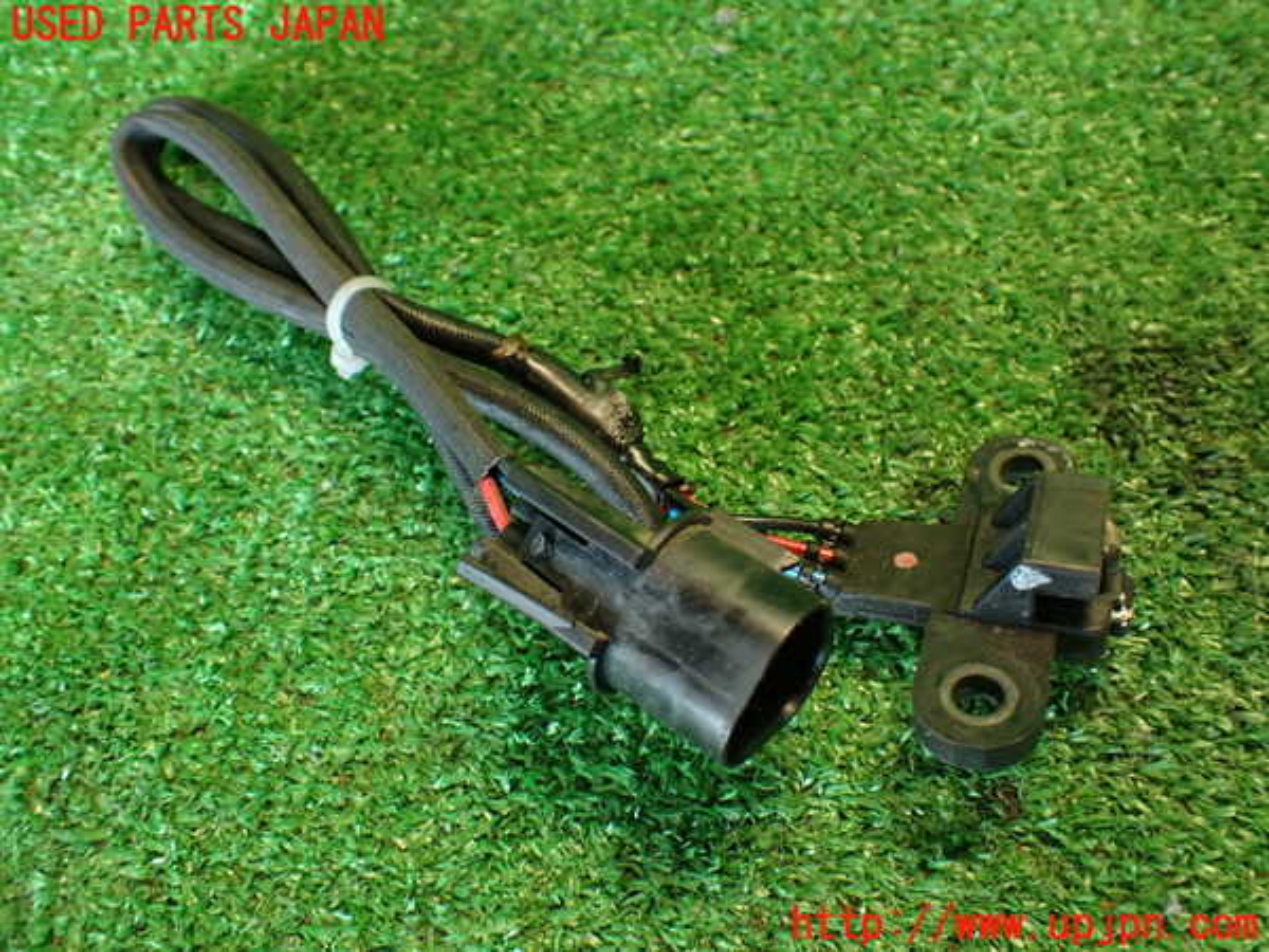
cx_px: 634
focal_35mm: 32
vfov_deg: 44.2
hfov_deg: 56.8
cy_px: 476
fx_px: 1173
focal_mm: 5.79
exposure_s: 1/30
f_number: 2.4
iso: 400
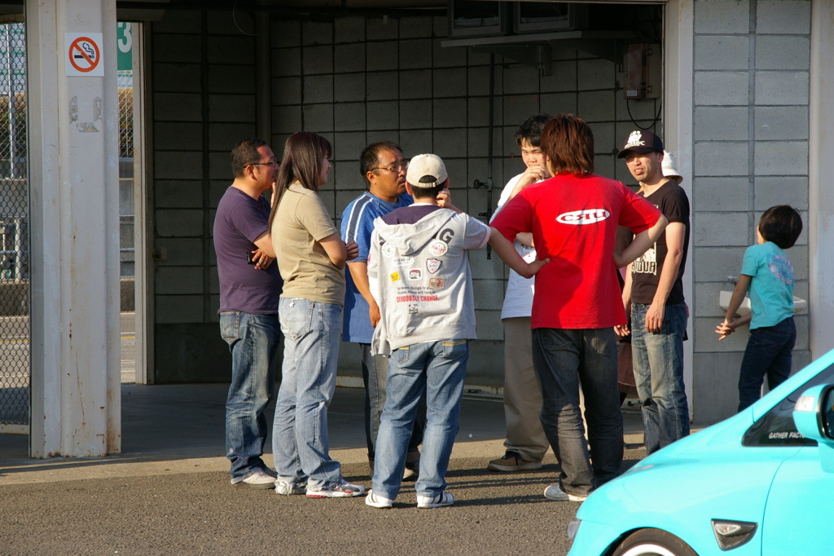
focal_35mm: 180
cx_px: 417
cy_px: 278
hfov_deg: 11.4
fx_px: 4168
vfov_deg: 7.6
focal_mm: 120
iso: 200
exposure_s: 1/125
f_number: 11
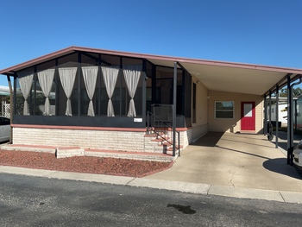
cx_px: 151
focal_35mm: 29
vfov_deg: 48.3
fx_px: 253
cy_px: 114
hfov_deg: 61.6
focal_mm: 3
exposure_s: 1/2320
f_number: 1.8
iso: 16
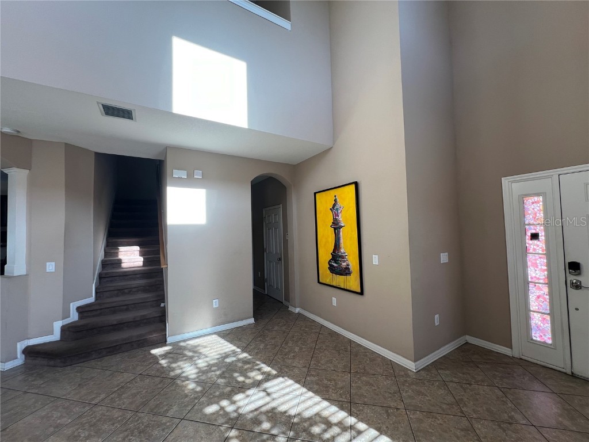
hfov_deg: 106.2
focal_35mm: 13
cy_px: 221
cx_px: 294
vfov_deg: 89.9
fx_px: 221
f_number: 1.8
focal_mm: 1.57
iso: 40
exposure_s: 1/99
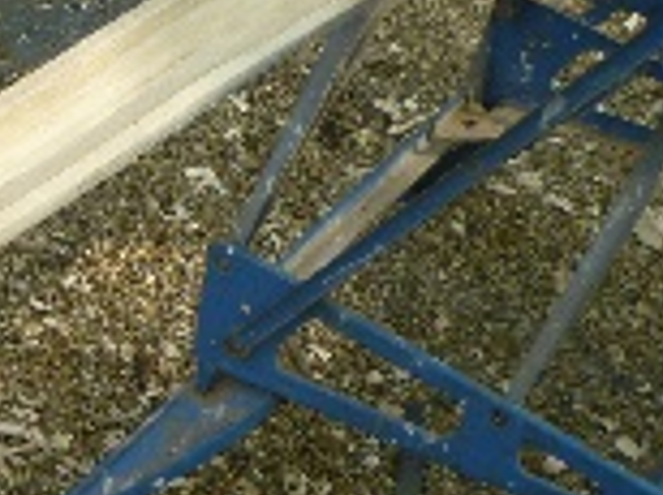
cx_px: -232
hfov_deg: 16.4
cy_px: 241
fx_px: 2161
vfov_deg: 13.1
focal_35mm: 113
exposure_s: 1/160
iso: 80
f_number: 3.3
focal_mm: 5.2
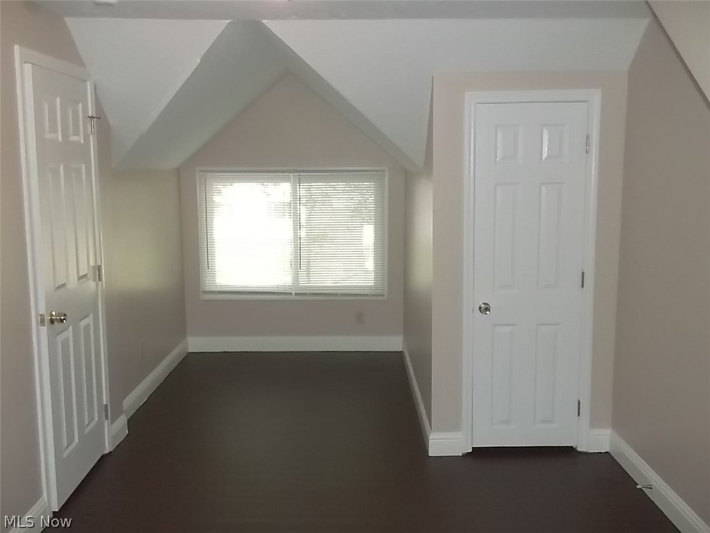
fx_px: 677
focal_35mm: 33
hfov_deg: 55.4
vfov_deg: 42.9
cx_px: 355
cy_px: 266
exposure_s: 1/80
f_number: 3.3
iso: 320
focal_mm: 5.9
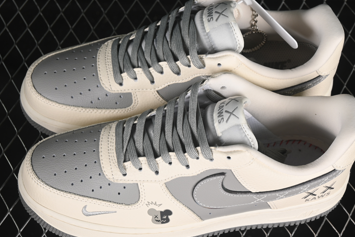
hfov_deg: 21.9
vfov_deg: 14.7
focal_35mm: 93
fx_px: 917
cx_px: 188
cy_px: 123
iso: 160
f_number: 7.1
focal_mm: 50
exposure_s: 1/80
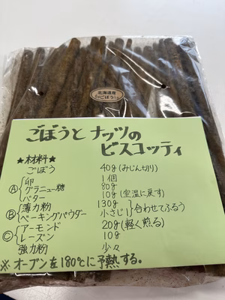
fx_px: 208
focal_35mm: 24
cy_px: 150
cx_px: 112
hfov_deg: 56.8
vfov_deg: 71.6
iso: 64
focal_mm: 6.86
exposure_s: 1/137
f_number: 1.78
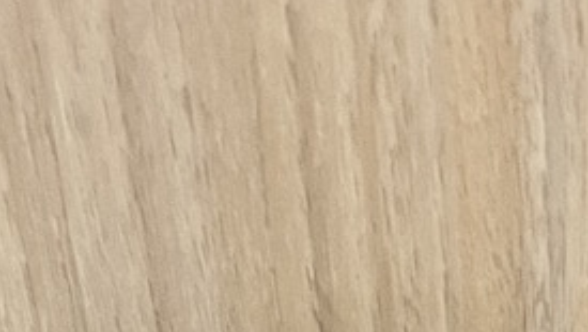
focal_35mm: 134
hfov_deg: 15.9
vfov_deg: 8.5
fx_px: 2090
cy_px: 731
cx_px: 509
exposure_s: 1/60
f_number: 1.5
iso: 500
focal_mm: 5.7
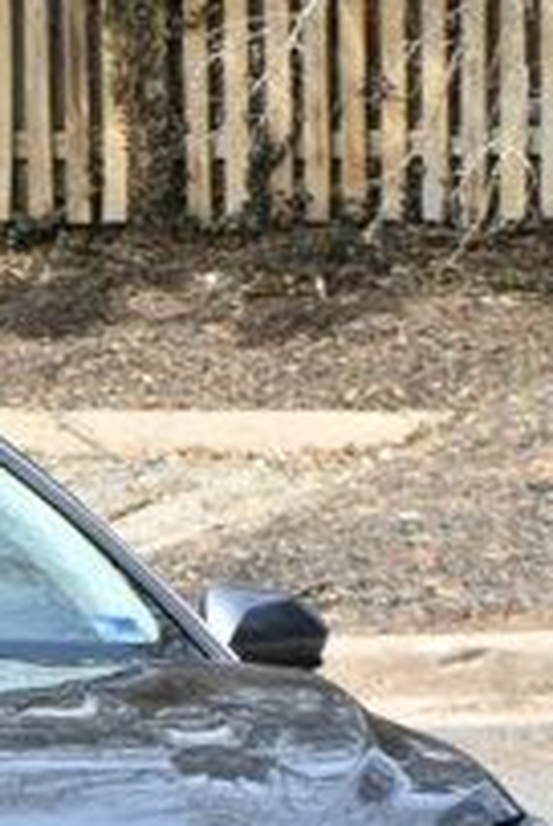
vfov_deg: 4.8
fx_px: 9759
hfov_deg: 3.2
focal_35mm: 425
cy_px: 602
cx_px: -394
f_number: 6.3
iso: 200
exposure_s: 1/250
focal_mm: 90
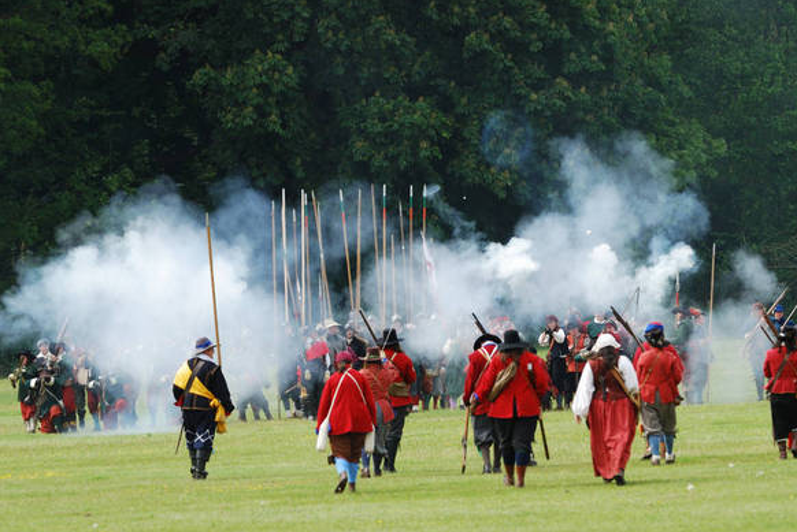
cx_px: 435
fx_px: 9593
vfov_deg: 3.2
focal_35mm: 433
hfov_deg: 4.8
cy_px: 317
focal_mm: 240
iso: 125
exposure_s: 1/320
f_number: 5.3
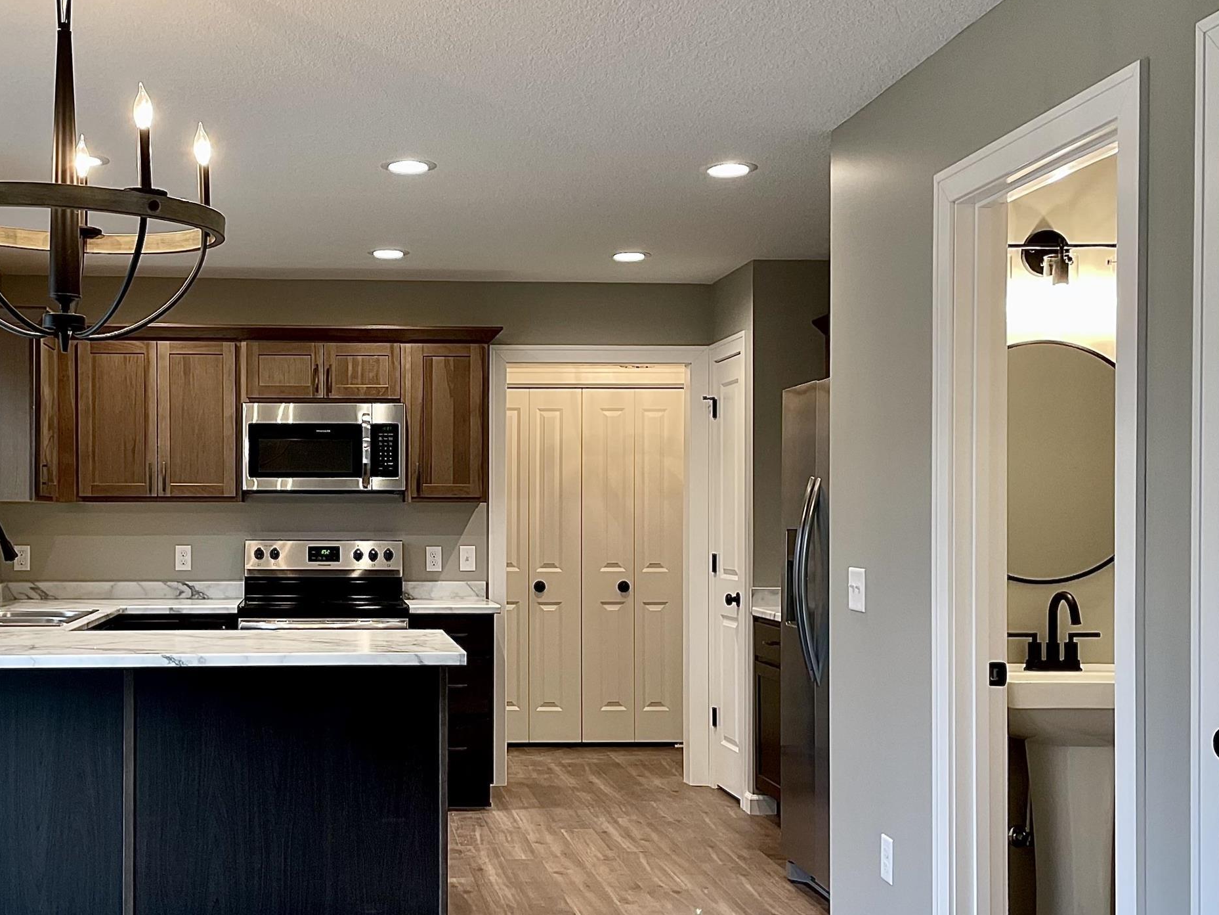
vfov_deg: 33.5
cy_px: 539
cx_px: 377
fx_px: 1514
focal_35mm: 43
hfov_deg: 43.1
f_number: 1.6
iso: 80
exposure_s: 1/60
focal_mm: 4.2
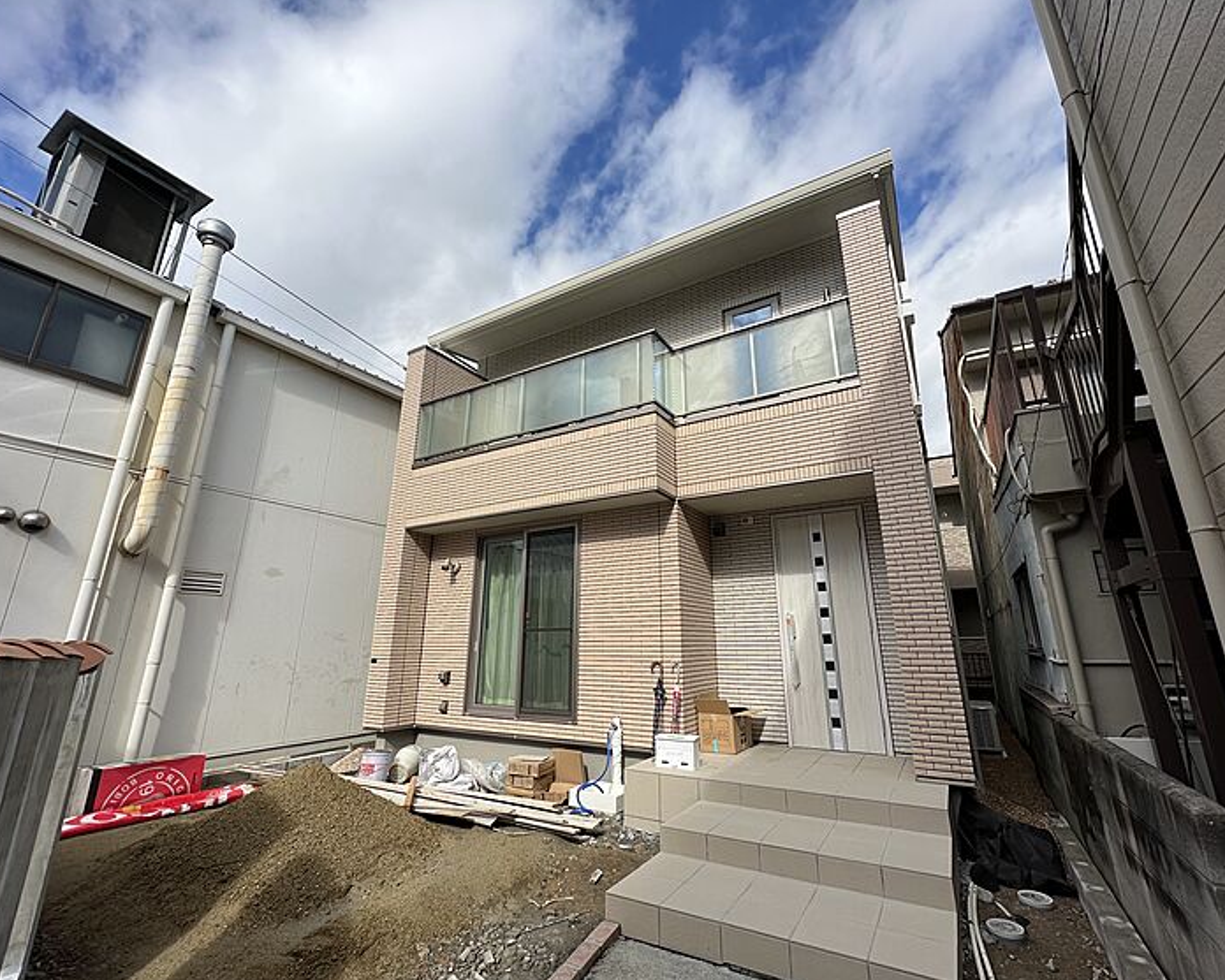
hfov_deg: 100.7
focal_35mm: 14
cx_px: 625
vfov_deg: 88.0
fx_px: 508
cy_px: 486
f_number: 1.8
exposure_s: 1/1575
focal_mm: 1.57
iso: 32
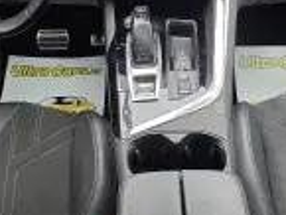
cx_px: 162
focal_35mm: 57
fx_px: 471
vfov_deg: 25.2
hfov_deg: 33.7
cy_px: 37
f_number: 1.7
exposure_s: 1/100
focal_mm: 6.25
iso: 125
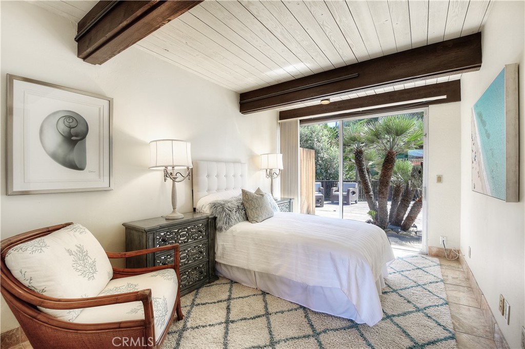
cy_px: 174
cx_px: 262
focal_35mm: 15
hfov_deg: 100.4
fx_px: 219
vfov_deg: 77.3
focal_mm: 10
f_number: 8
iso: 100
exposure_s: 1/13
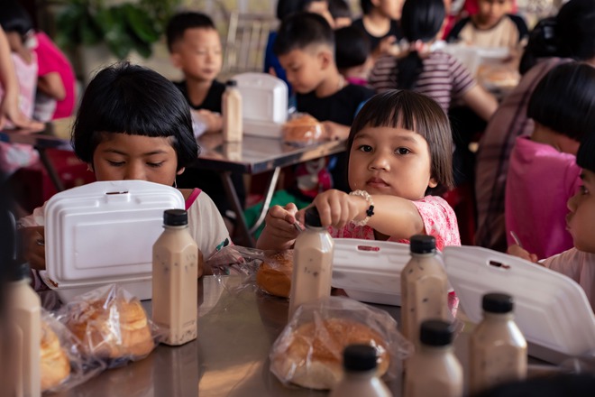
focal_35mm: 69
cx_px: 298
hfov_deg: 29.2
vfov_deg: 19.7
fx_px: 1140
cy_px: 198
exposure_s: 1/160
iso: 2000
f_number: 4.5
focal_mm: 69
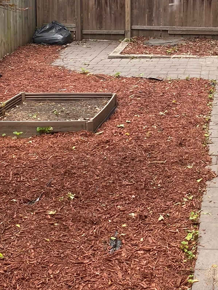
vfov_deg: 27.4
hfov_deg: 21.4
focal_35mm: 67
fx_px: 563
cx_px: 196
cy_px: 5
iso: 32
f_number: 1.8
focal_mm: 4.25
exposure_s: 1/196
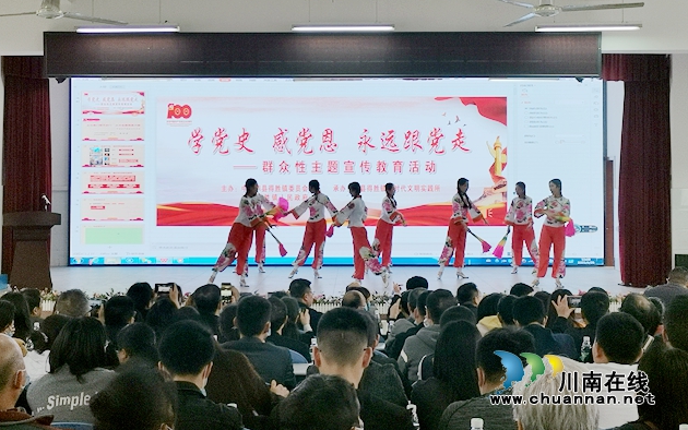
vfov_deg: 23.1
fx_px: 1050
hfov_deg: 36.3
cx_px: 348
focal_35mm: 56
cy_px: 169
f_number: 1.8
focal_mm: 4.75
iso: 50
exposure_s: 1/100
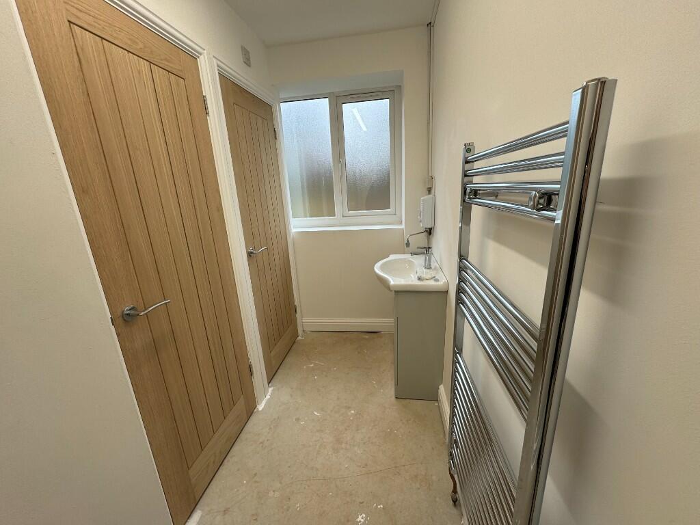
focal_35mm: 14
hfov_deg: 102.1
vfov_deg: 85.7
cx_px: 350
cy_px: 262
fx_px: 283
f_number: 2.2
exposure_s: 1/153
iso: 40
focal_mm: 2.22
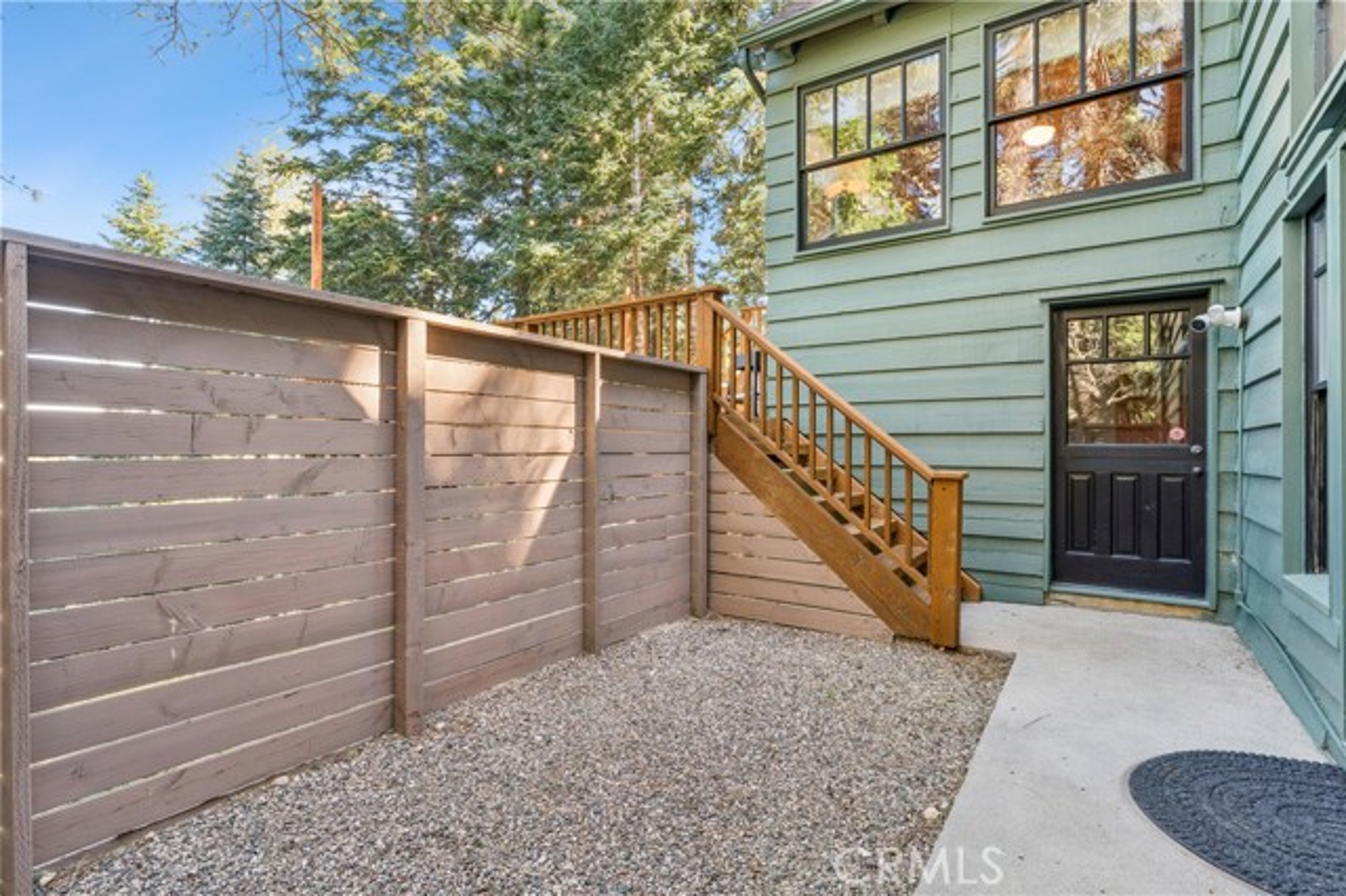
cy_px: 448
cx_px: 673
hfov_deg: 92.6
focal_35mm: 17
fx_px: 643
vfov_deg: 69.8
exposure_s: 1.3
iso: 100
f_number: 22
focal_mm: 17.2
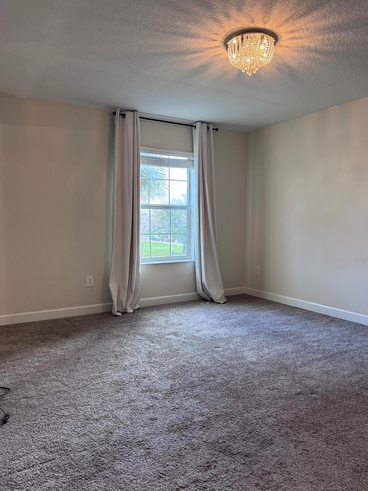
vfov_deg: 67.2
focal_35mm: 26
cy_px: 261
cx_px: 187
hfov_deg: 53.1
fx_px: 369
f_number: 1.78
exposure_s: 1/60
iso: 125
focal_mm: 6.76
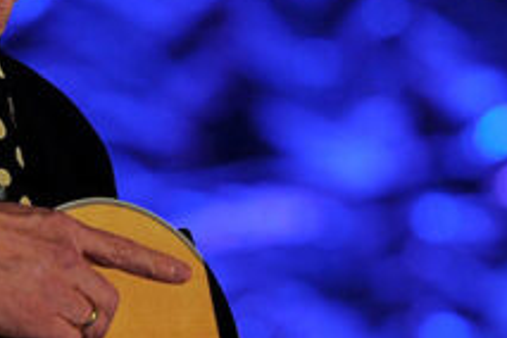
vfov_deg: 2.0
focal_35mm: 686
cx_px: 207
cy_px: 83
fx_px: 9660
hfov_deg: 3.0
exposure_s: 1/250
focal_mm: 195
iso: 1000
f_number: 3.5
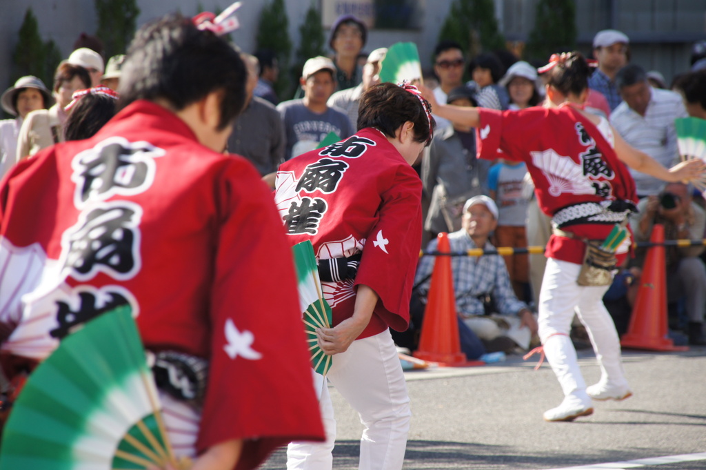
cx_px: 353
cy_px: 235
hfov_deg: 9.2
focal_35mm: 225
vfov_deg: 6.1
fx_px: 4409
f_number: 6.3
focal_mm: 150
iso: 160
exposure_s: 1/250
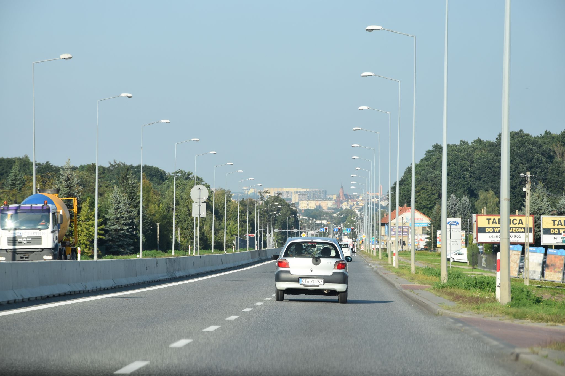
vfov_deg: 8.7
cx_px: 282
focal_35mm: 158
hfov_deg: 13.0
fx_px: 2471
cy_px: 188
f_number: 9
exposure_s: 1/320
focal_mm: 105
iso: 200
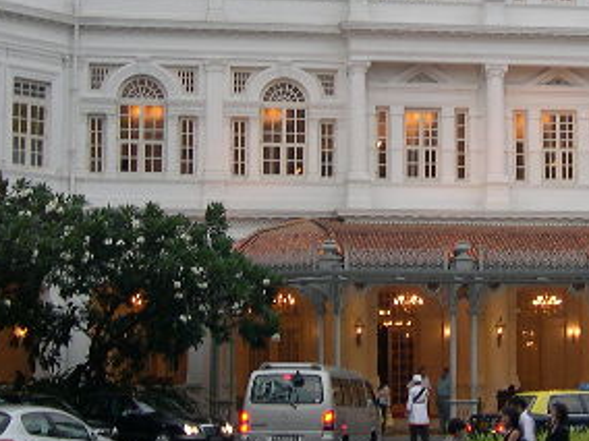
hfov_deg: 17.9
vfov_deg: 13.5
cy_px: 116
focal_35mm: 109
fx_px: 1855
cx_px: 473
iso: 100
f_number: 2.9
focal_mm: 9
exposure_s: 1/42.4
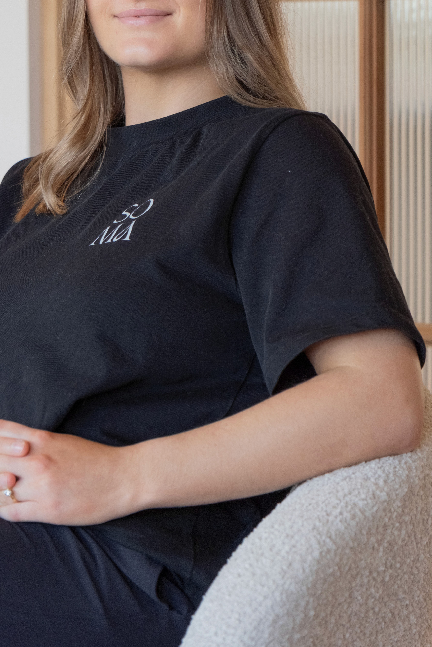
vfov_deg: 14.5
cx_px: 114
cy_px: 158
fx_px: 2537
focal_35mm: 141
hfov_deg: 9.7
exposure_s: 1/210
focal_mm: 61.5
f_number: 3.2
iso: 500
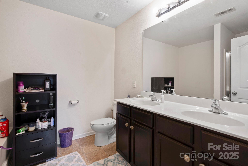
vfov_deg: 73.7
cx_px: 124
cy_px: 83
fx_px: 110
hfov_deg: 96.7
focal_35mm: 16
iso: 100
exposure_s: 1
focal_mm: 16
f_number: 11
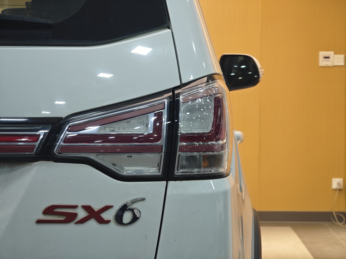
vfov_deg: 12.3
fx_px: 1199
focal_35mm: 120
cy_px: 130
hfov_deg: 16.4
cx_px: 173
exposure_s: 1/100
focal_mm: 19.4
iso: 640
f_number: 3
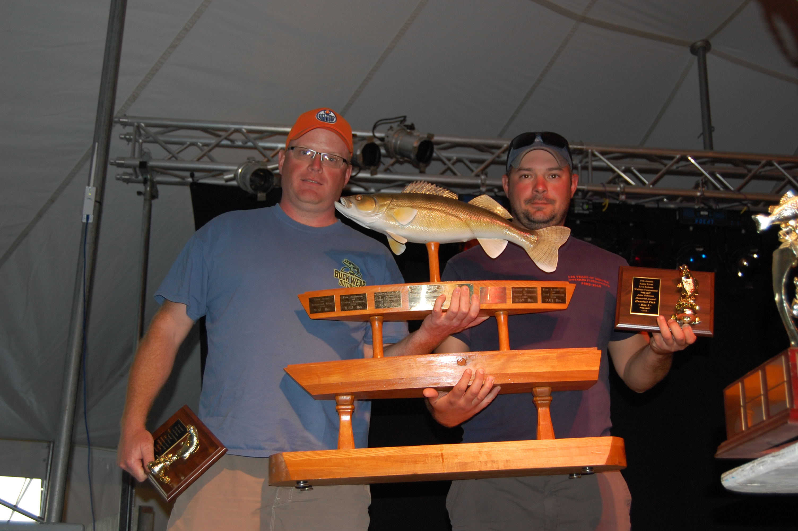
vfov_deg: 26.4
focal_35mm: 51
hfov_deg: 38.9
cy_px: 266
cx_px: 399
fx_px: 1129
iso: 400
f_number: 4.5
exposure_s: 1/60
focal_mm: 34
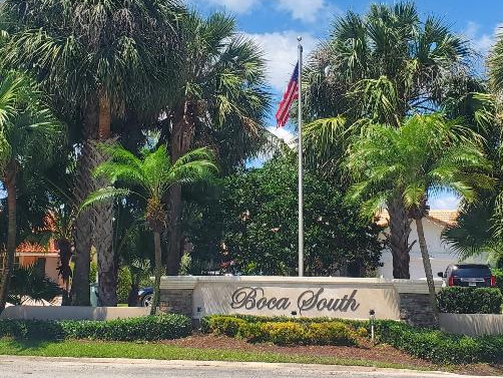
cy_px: 171
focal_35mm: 53
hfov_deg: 36.1
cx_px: 289
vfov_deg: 27.5
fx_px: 771
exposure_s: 1/1262
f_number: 2.4
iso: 50
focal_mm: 4.3
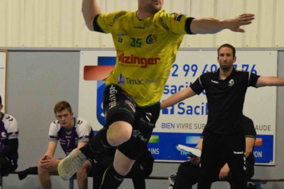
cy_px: 129
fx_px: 2698
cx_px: 148
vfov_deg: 4.0
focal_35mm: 342
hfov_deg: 6.0
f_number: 6
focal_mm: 105
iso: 4000
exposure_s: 1/500
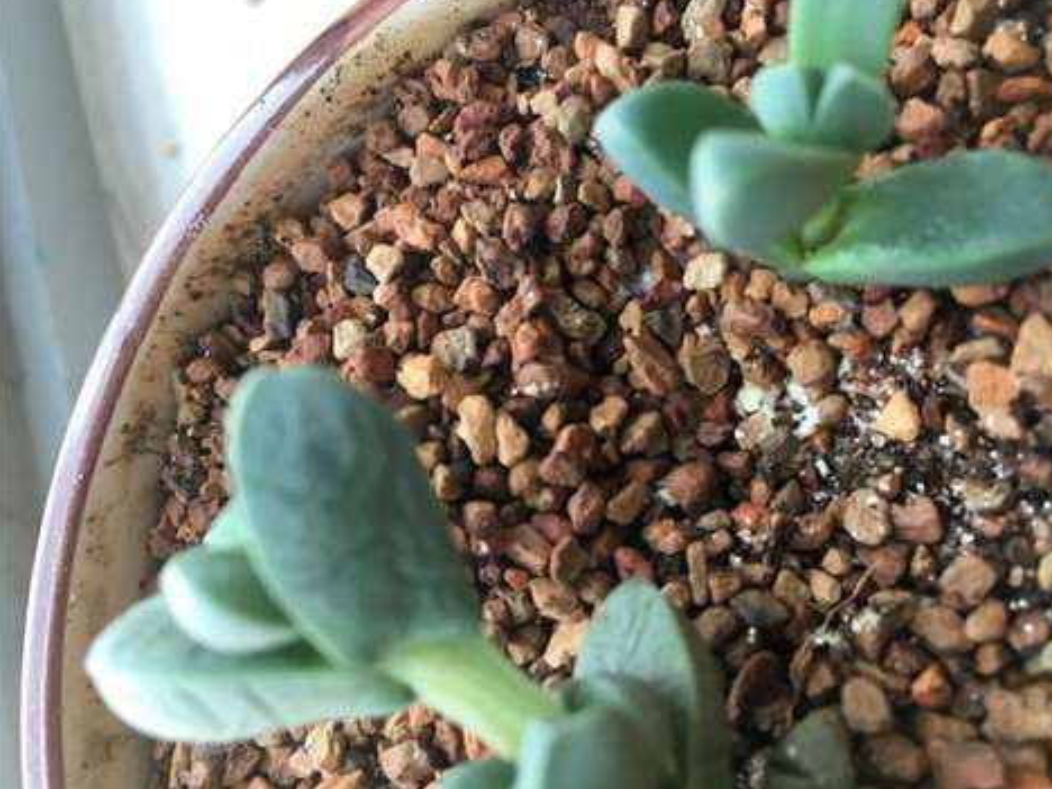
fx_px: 942
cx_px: 557
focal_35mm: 31
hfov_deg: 58.3
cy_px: 372
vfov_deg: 45.4
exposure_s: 1/33
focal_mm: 4.15
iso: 32
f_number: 2.2
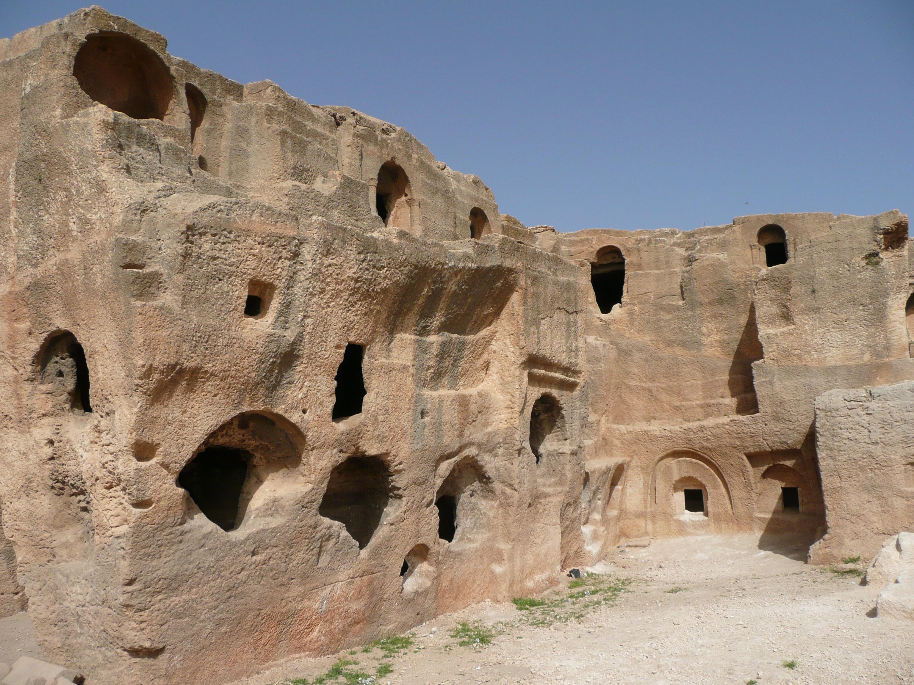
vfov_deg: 49.7
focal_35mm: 28
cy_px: 342
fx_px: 739
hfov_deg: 63.4
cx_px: 457
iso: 100
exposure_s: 1/320
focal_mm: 4.6
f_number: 8
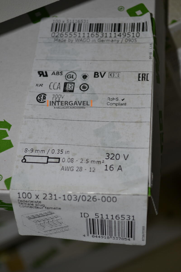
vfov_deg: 30.5
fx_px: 498
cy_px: 136
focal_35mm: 66
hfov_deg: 20.6
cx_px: 90
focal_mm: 44
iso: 220
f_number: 5.3
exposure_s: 1/60
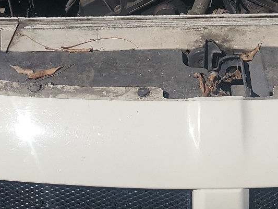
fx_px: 627
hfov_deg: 24.8
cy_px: -7
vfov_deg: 18.4
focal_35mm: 78
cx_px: 194
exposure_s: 1/10000
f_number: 1.5
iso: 50
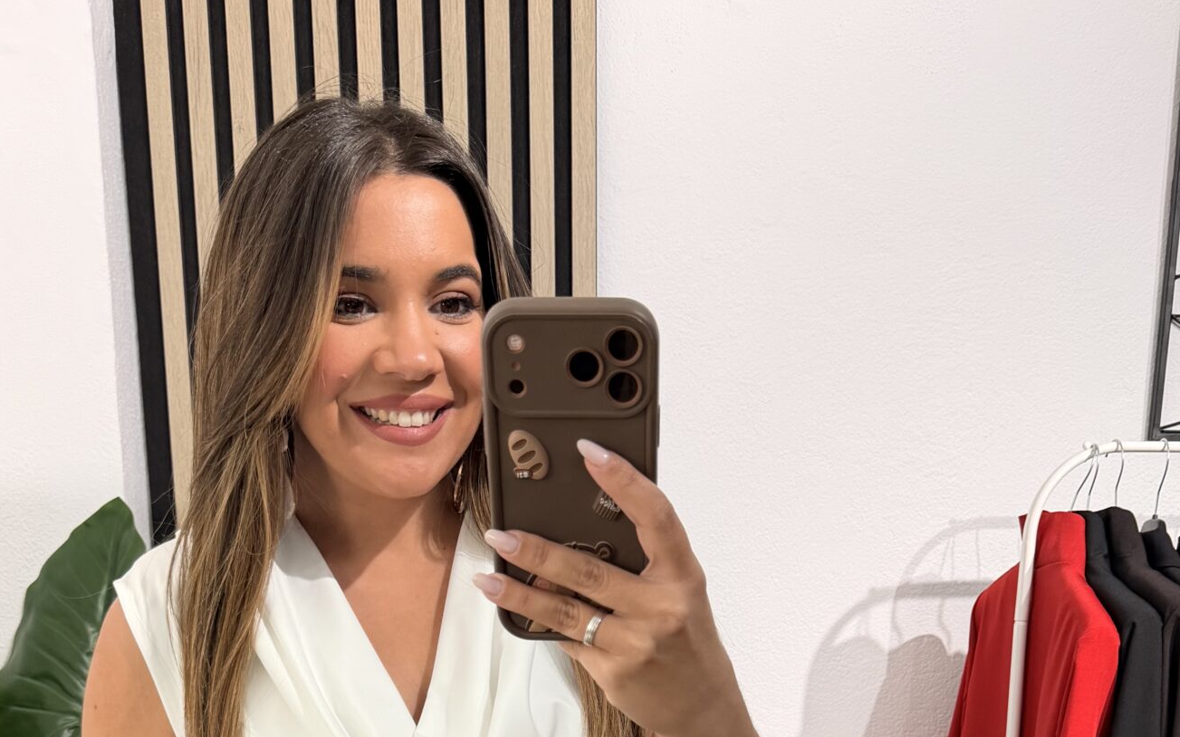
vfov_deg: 22.2
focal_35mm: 50
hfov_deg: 40.3
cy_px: 1045
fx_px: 1608
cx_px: 607
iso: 80
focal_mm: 6.76
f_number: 1.78
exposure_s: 1/100
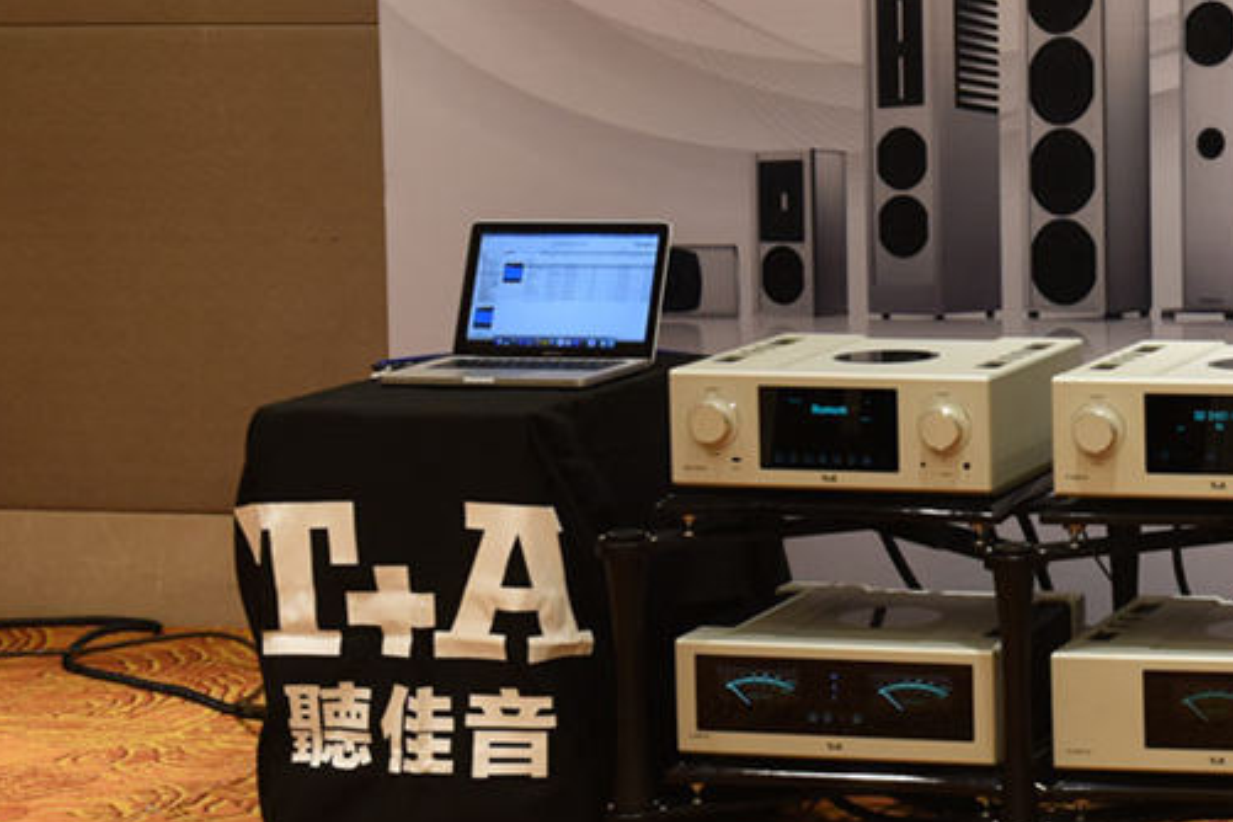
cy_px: 244
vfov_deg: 12.8
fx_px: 3664
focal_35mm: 107
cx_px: 1578
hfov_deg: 17.9
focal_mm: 40
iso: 640
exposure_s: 1/60
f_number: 4
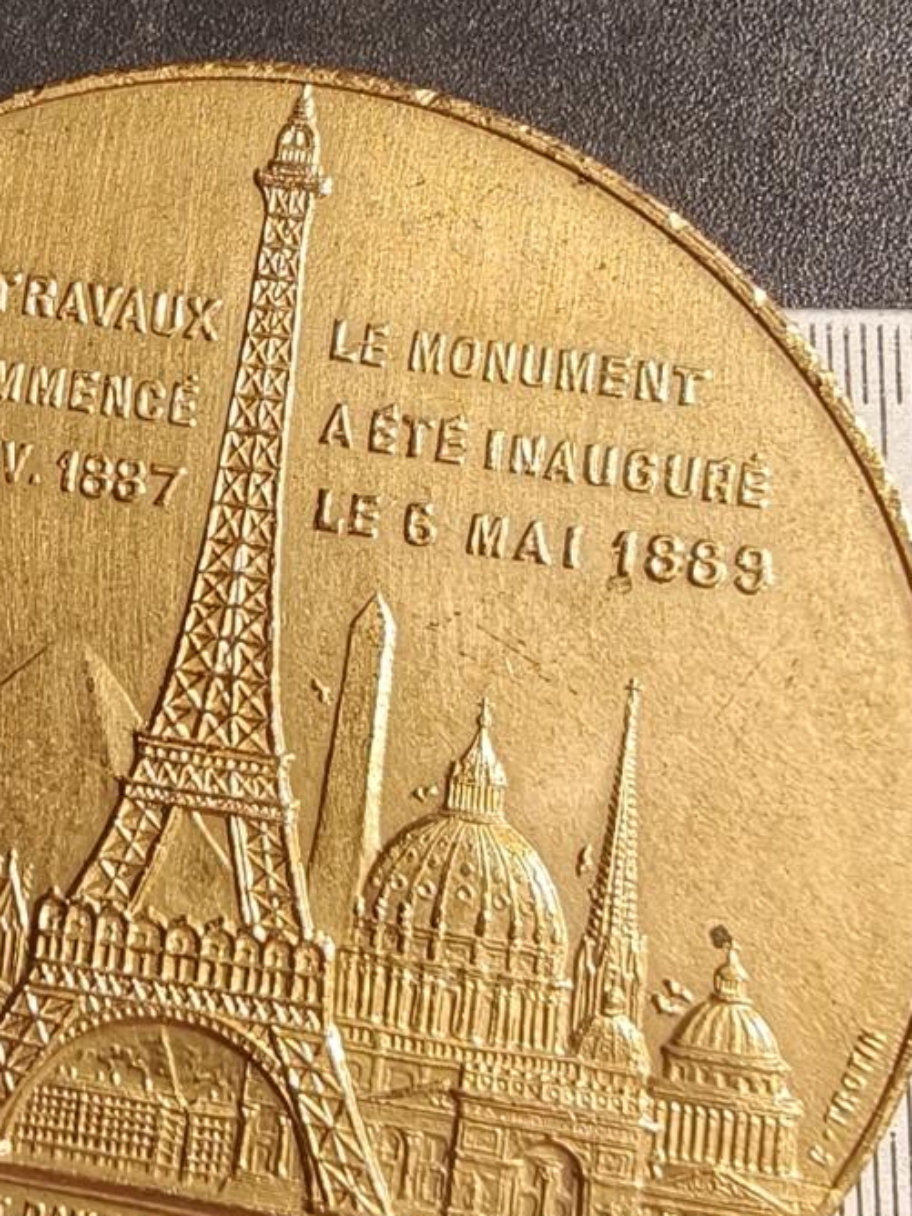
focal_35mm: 62
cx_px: 457
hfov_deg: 23.7
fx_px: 2178
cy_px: 1047
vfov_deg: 30.1
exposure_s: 1/100
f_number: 2
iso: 160
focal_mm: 2.32
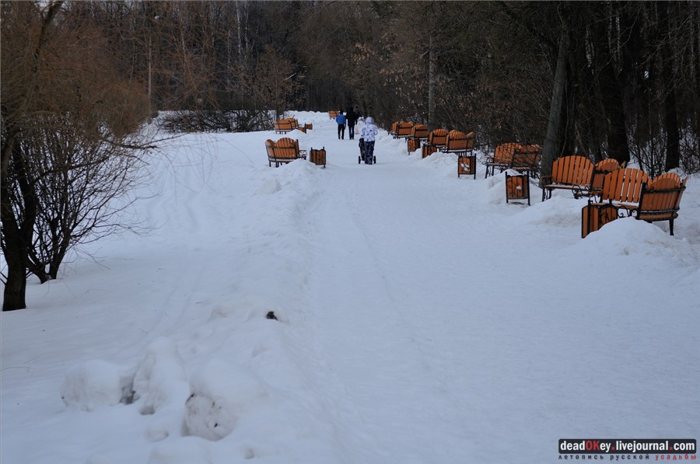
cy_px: 232
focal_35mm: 75
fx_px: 1456
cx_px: 350
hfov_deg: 27.0
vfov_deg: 18.1
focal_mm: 50
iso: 200
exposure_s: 1/640
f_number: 3.2
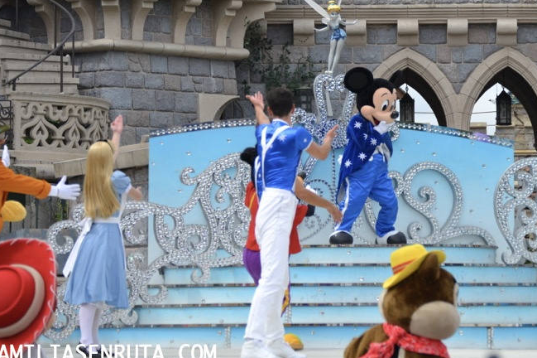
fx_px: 3101
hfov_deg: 9.9
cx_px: 390
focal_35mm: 208
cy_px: 102
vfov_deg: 6.6
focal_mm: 90
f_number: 5.6
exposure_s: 1/500
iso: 110
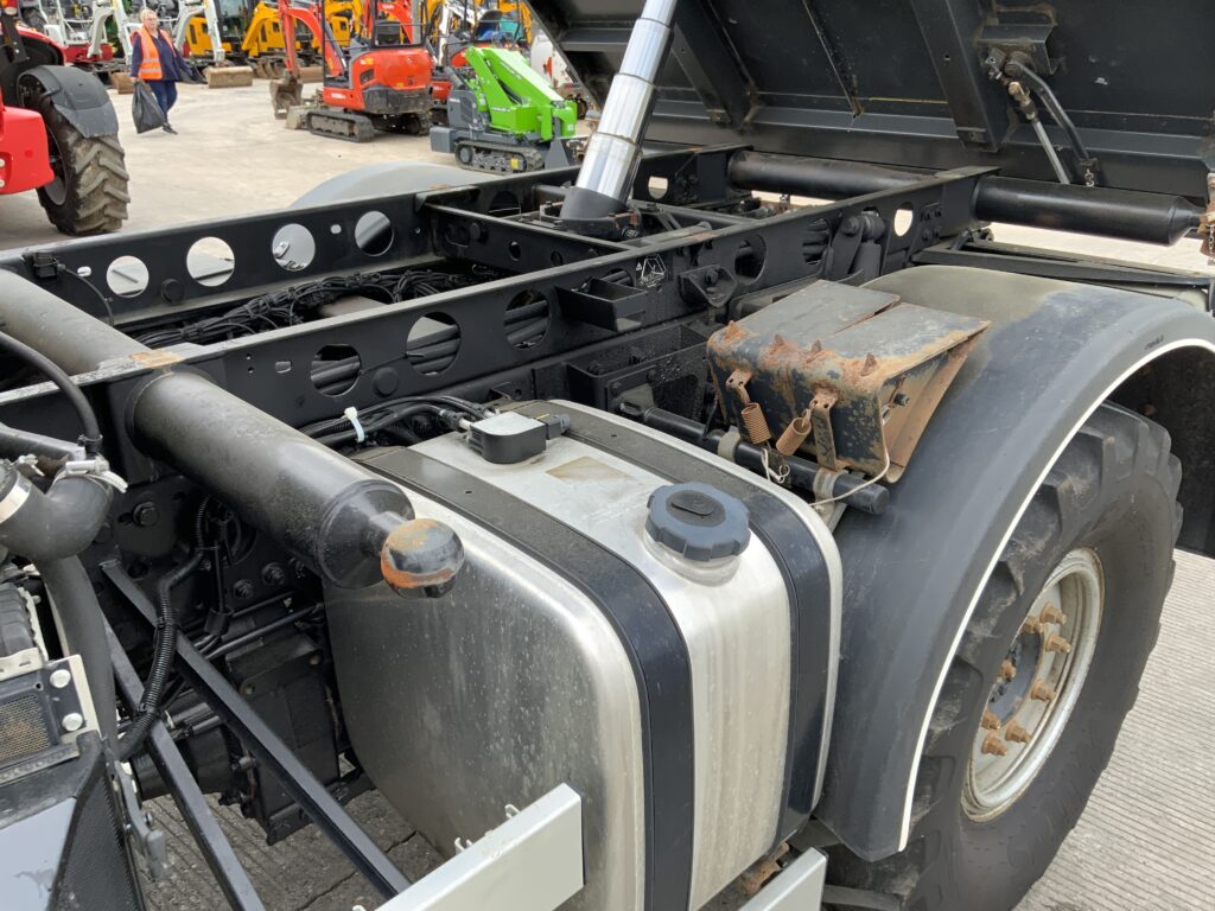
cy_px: 456
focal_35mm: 29
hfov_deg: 61.7
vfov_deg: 48.2
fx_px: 1018
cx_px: 608
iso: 16
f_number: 1.8
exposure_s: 1/184
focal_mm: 3
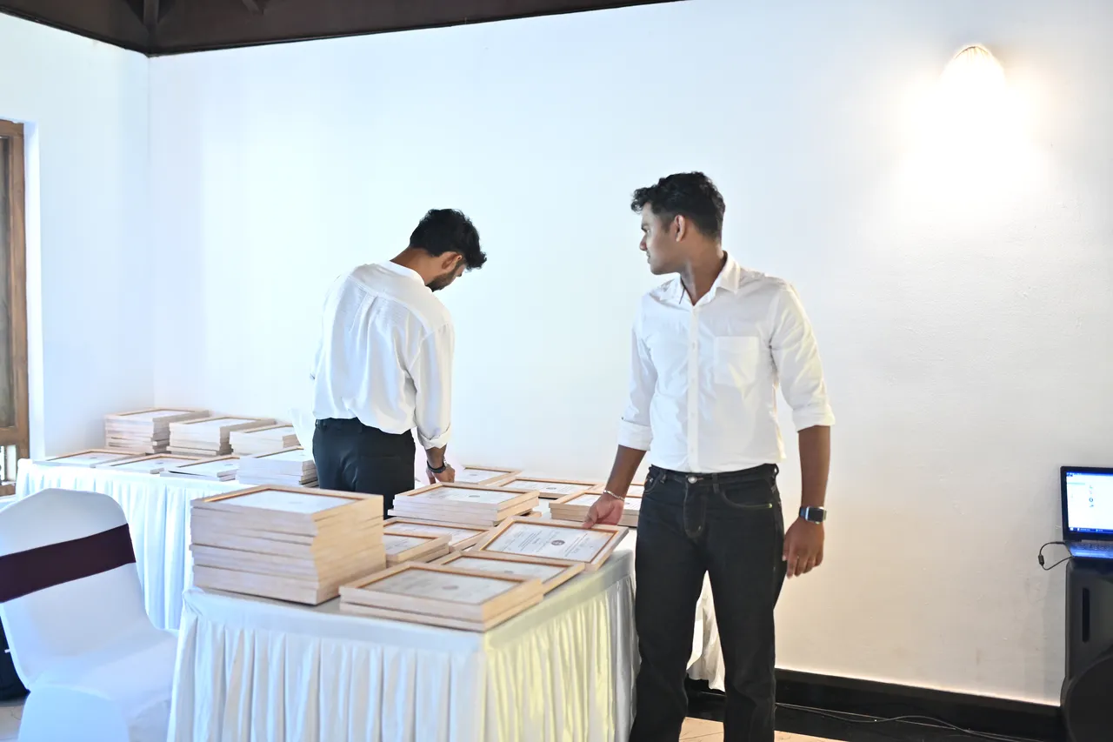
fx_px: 1082
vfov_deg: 37.8
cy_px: 371
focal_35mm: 35
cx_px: 556
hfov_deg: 54.4
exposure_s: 1/80
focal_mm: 35
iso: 800
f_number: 1.4
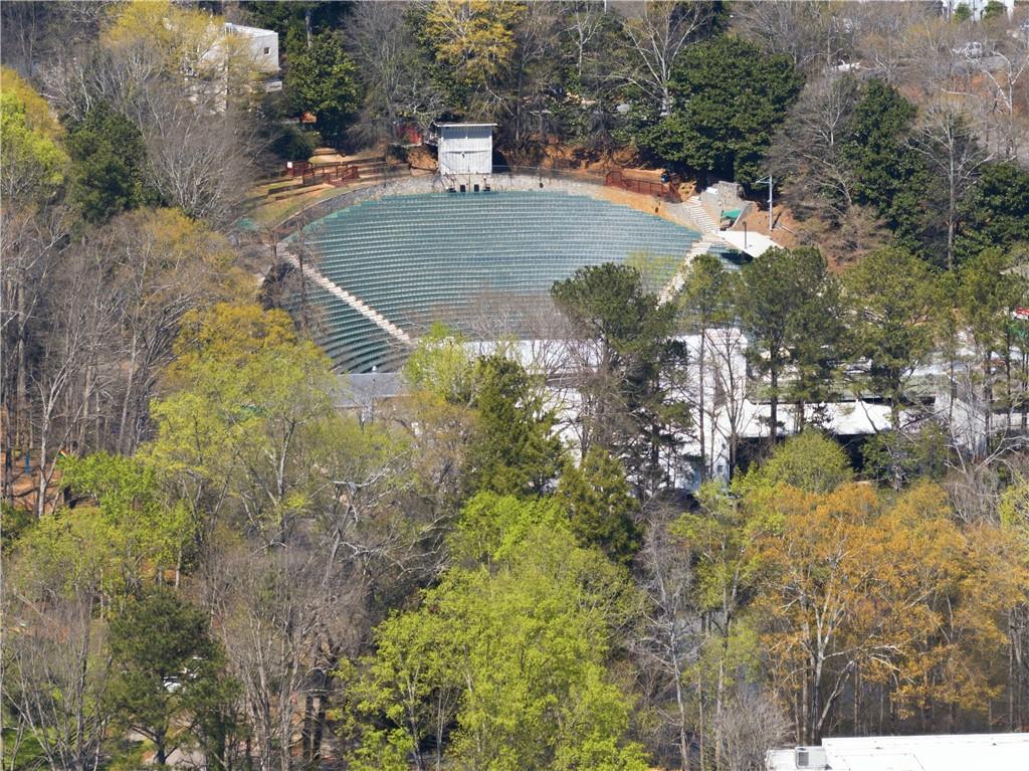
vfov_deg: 8.9
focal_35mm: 166
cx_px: 514
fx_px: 4932
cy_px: 386
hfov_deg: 11.9
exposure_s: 1/500
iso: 100
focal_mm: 30.7
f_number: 3.4
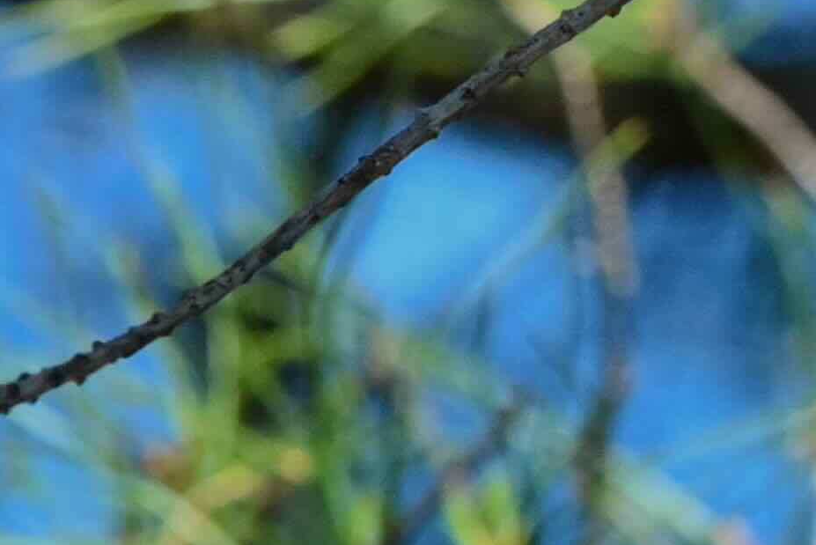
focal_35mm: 507
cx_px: 1448
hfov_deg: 4.0
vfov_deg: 2.7
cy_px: -695
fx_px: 11497
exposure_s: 1/3200
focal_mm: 105
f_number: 14
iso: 5000
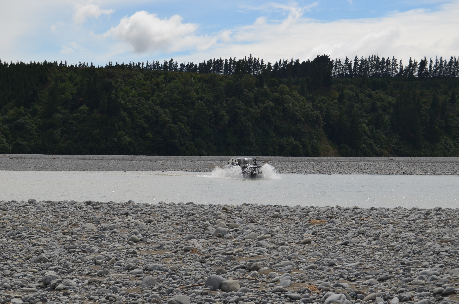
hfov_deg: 24.7
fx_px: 1050
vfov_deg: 16.5
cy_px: 152
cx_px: 230
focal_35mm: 82
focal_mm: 55
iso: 100
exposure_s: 1/320
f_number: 9
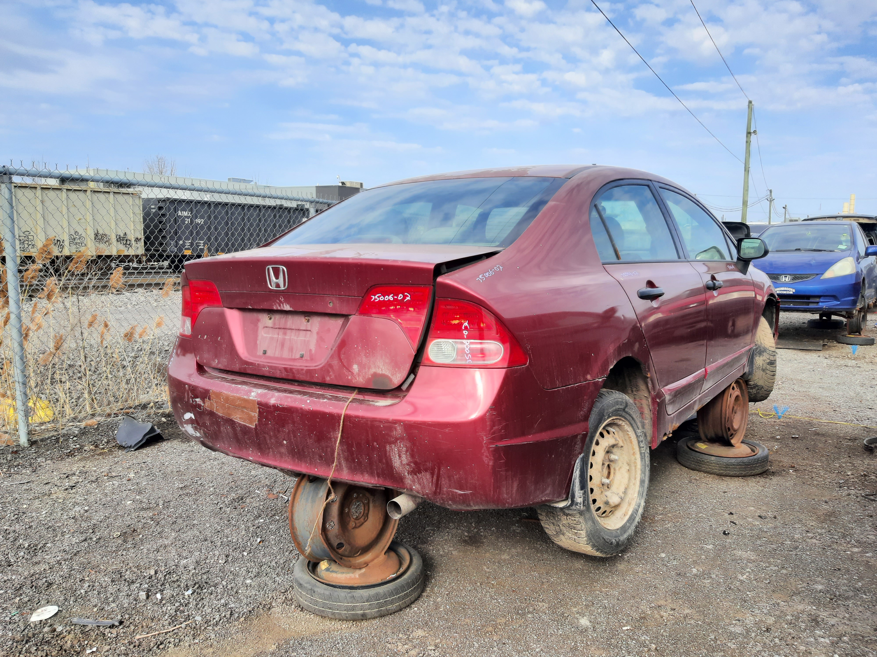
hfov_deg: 67.3
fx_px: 659
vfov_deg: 53.1
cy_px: 328
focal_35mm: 26
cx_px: 438
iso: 40
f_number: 1.7
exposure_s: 1/667
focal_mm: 3.92
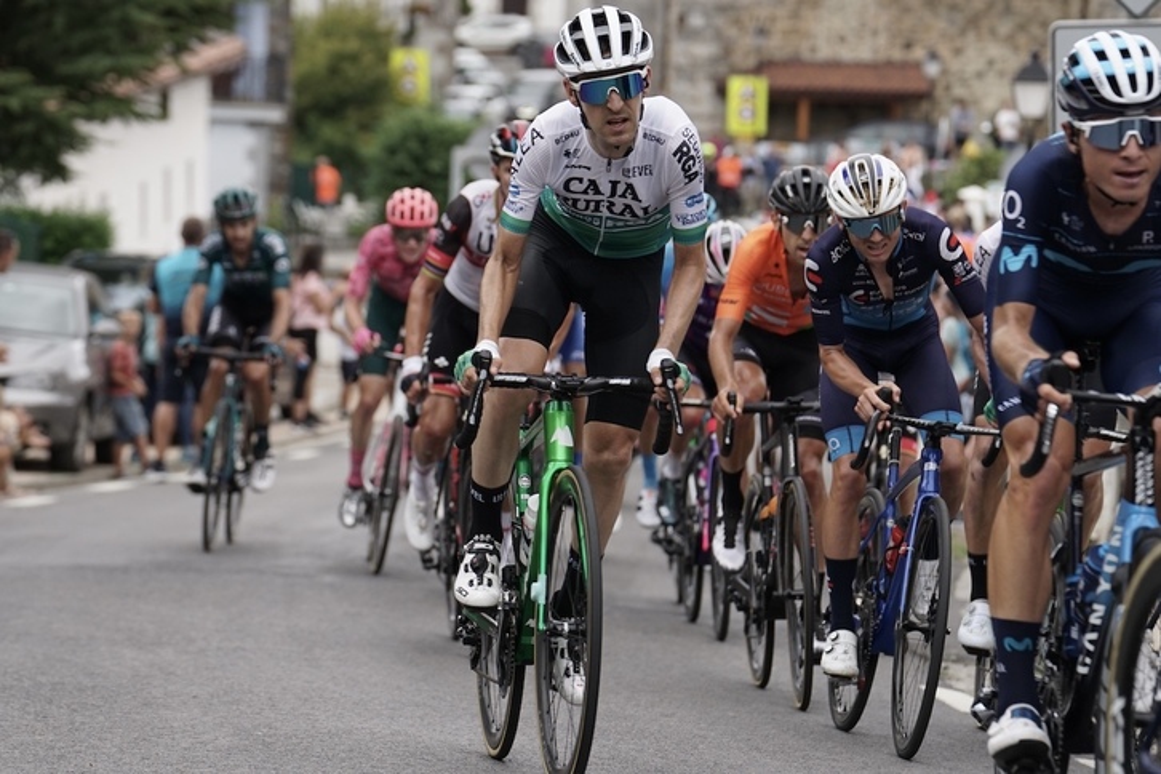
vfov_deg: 11.3
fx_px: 3902
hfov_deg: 16.9
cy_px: 387
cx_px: 580
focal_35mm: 121
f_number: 4
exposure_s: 1/1000
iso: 400
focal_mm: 121
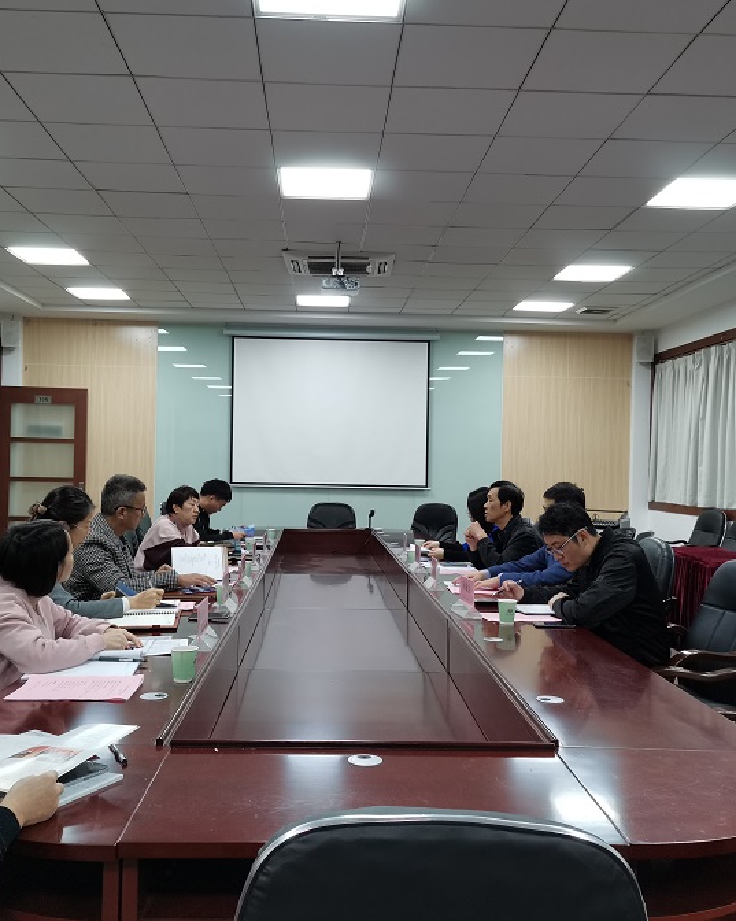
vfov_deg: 52.9
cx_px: 345
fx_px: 926
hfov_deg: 43.3
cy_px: 460
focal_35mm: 34
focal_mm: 4.75
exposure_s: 1/50
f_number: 1.8
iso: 200
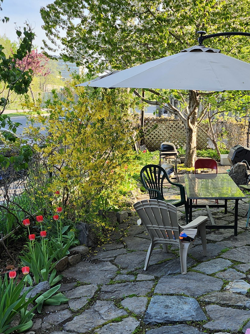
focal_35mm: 46
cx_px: 204
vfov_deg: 41.2
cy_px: 187
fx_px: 443
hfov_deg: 30.7
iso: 25
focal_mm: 5.54
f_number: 1.8
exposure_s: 1/211
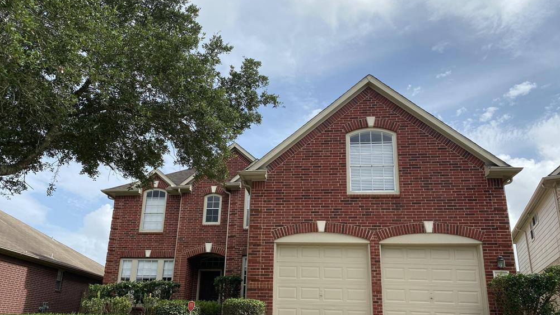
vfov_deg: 40.0
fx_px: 431
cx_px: 277
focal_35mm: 29
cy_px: 191
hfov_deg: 66.1
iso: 32
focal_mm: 4.2
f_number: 1.8
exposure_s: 1/2967
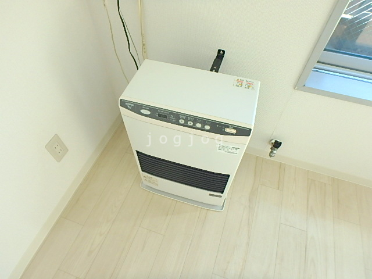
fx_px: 226
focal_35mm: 21
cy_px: 140
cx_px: 186
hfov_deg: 79.0
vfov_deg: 63.4
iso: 125
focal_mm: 3.7
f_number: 3.5
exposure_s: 1/125
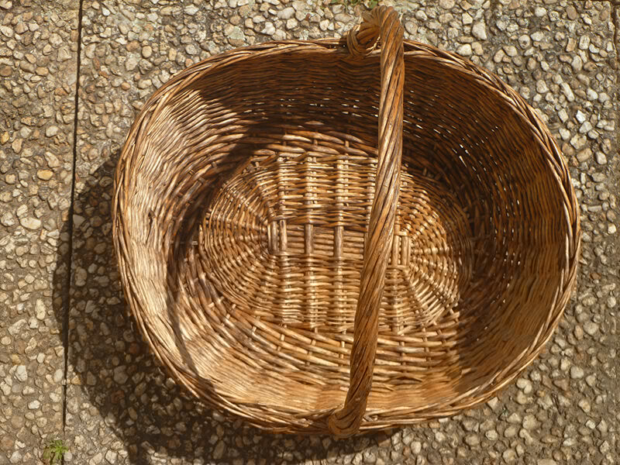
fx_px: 1021
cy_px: 232
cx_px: 310
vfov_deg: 25.7
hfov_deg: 33.8
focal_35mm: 57
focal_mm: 10.2
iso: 80
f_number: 4
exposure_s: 1/800
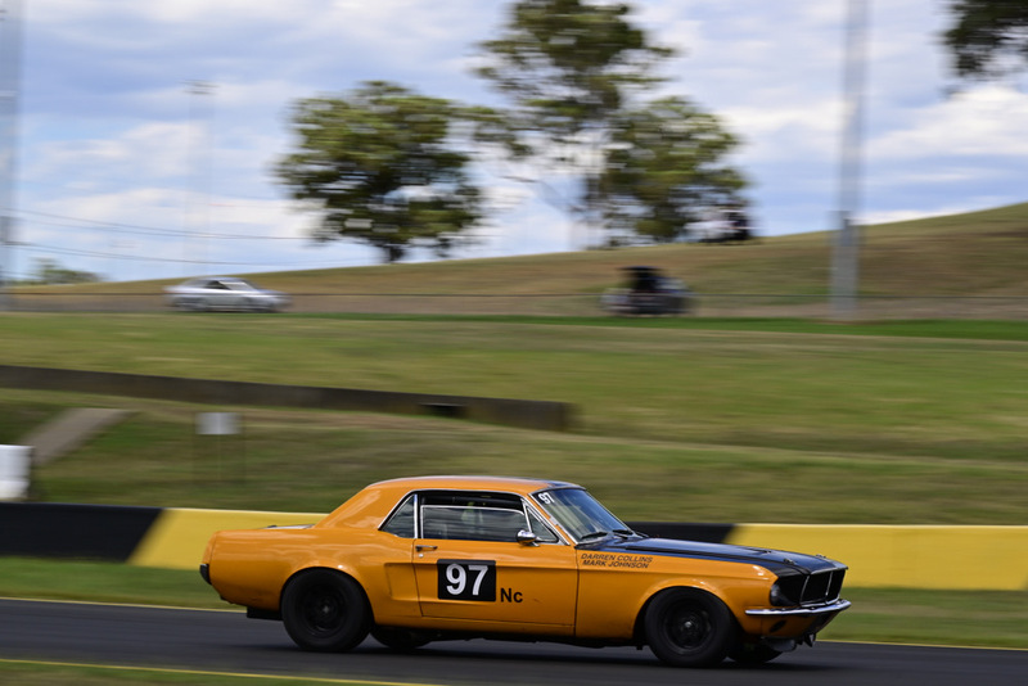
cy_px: 343
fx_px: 3428
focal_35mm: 120
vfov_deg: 11.4
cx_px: 514
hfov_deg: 17.1
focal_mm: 80
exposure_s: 1/100
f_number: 16
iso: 125
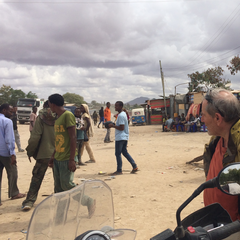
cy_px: 118
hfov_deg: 38.8
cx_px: 184
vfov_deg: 40.0
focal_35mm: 42
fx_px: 329
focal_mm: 4.15
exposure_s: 1/2933
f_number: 2.2
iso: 32
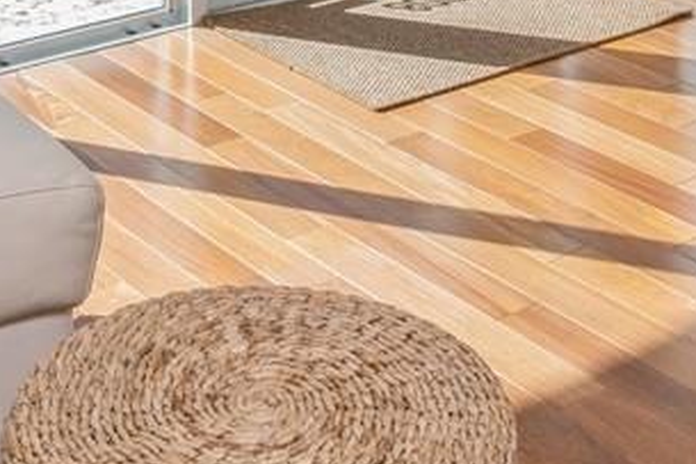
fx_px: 1623
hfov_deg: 24.1
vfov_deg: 12.9
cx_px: 235
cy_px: -605
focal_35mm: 84
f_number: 10
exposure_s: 1/60
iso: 200
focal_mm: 16
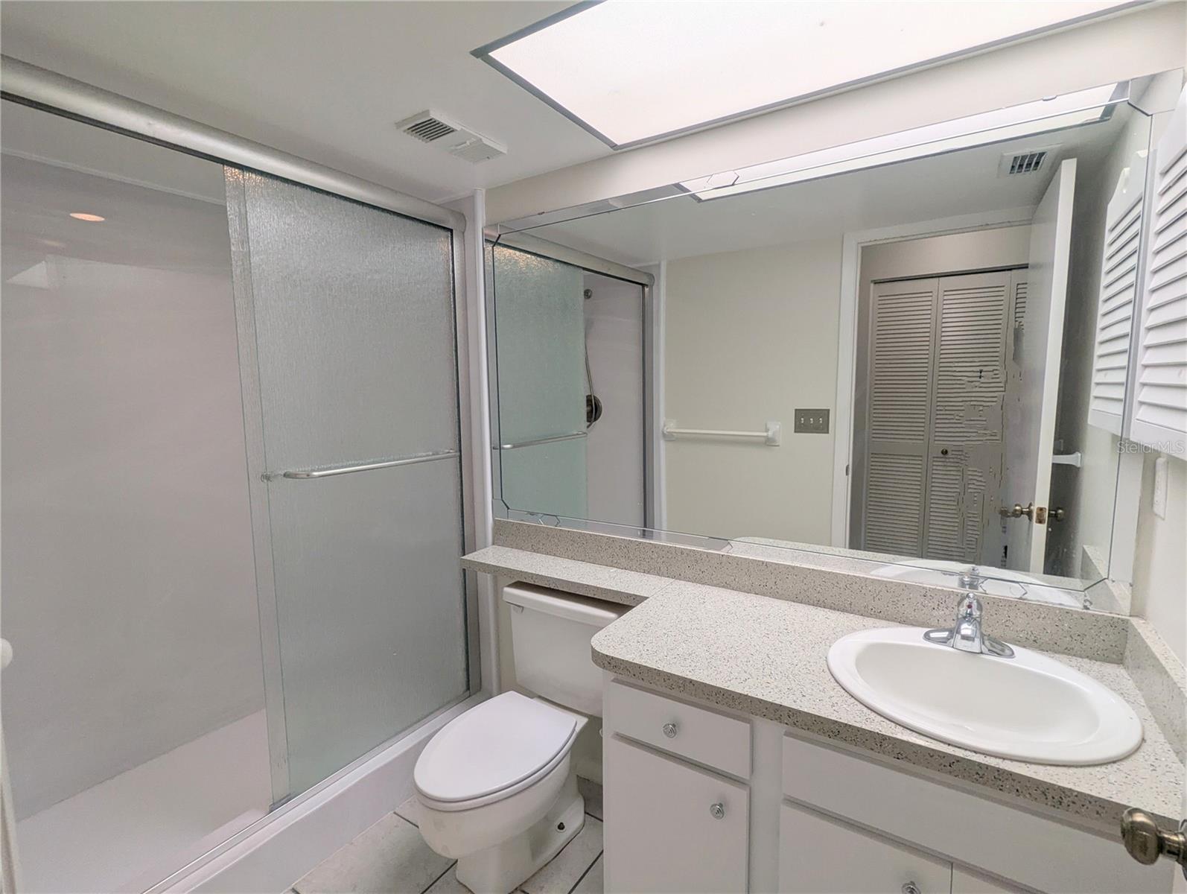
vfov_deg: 78.2
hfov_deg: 94.4
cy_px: 447
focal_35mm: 16
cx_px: 594
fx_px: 549
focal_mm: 2.35
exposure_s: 1/120
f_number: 2.2
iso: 50
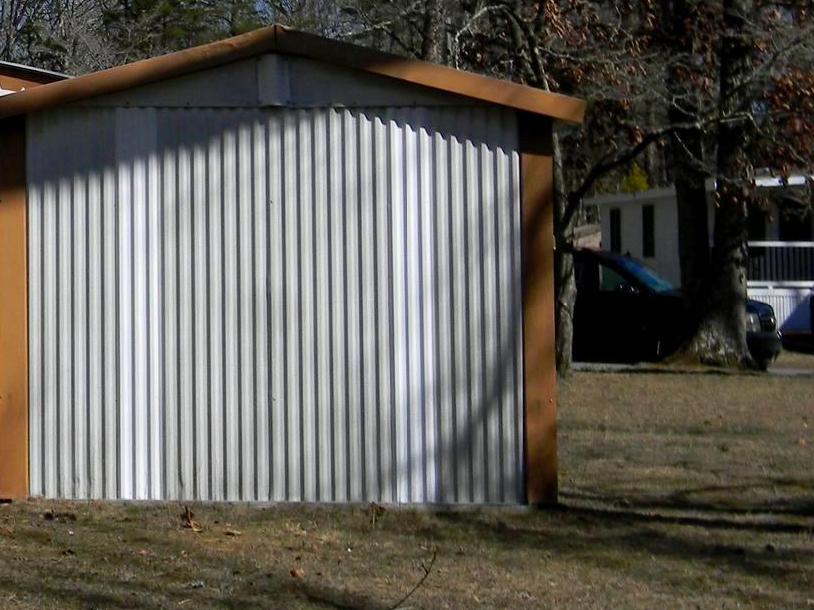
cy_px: 69
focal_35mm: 103
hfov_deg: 18.0
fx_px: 2422
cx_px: -198
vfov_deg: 14.2
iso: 80
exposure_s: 1/386
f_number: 7.6
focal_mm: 7.3
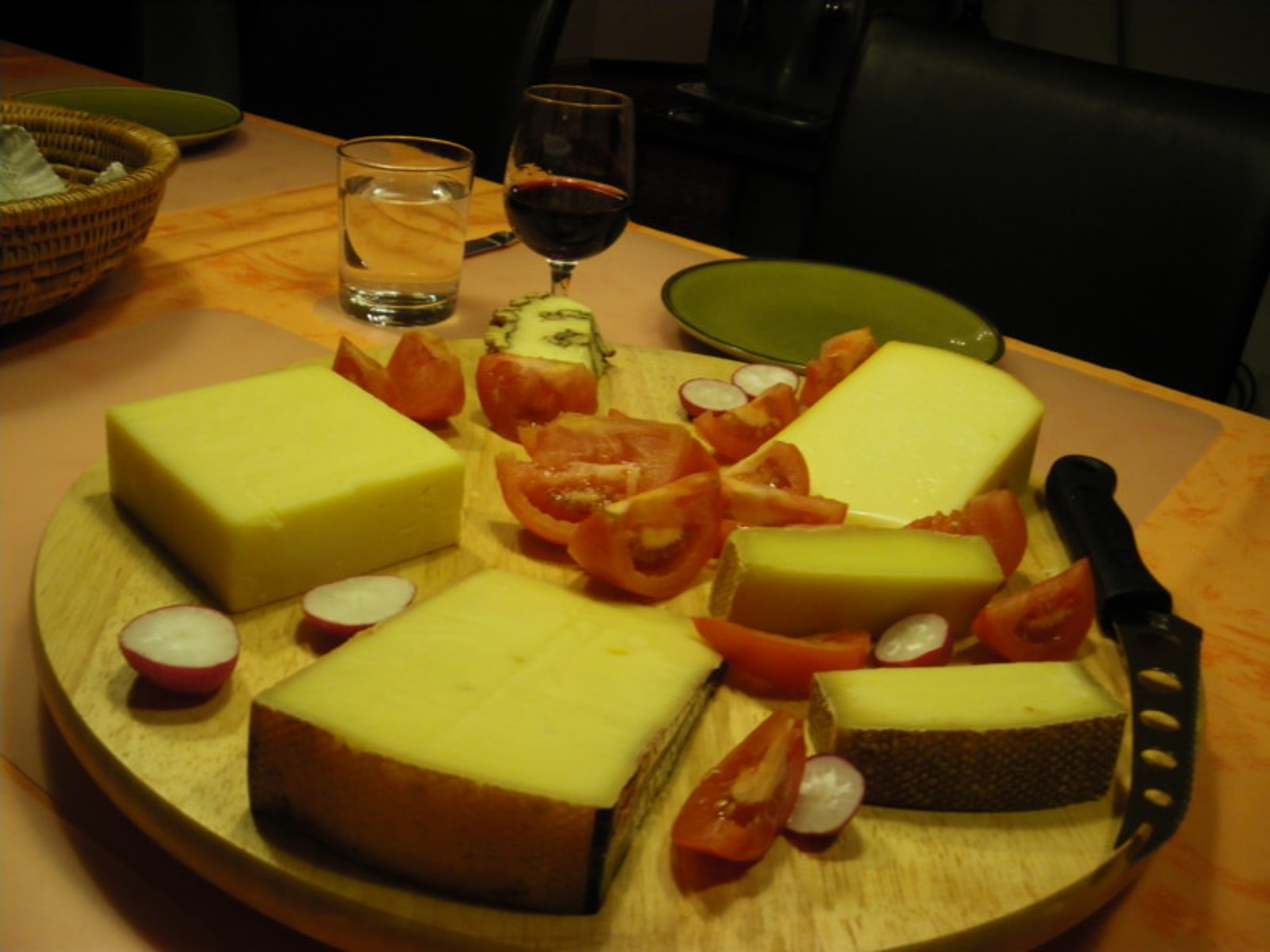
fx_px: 1321
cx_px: 635
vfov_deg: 39.7
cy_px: 476
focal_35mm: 36
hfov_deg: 51.4
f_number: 3.5
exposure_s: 1/50
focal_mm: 6.3
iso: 200
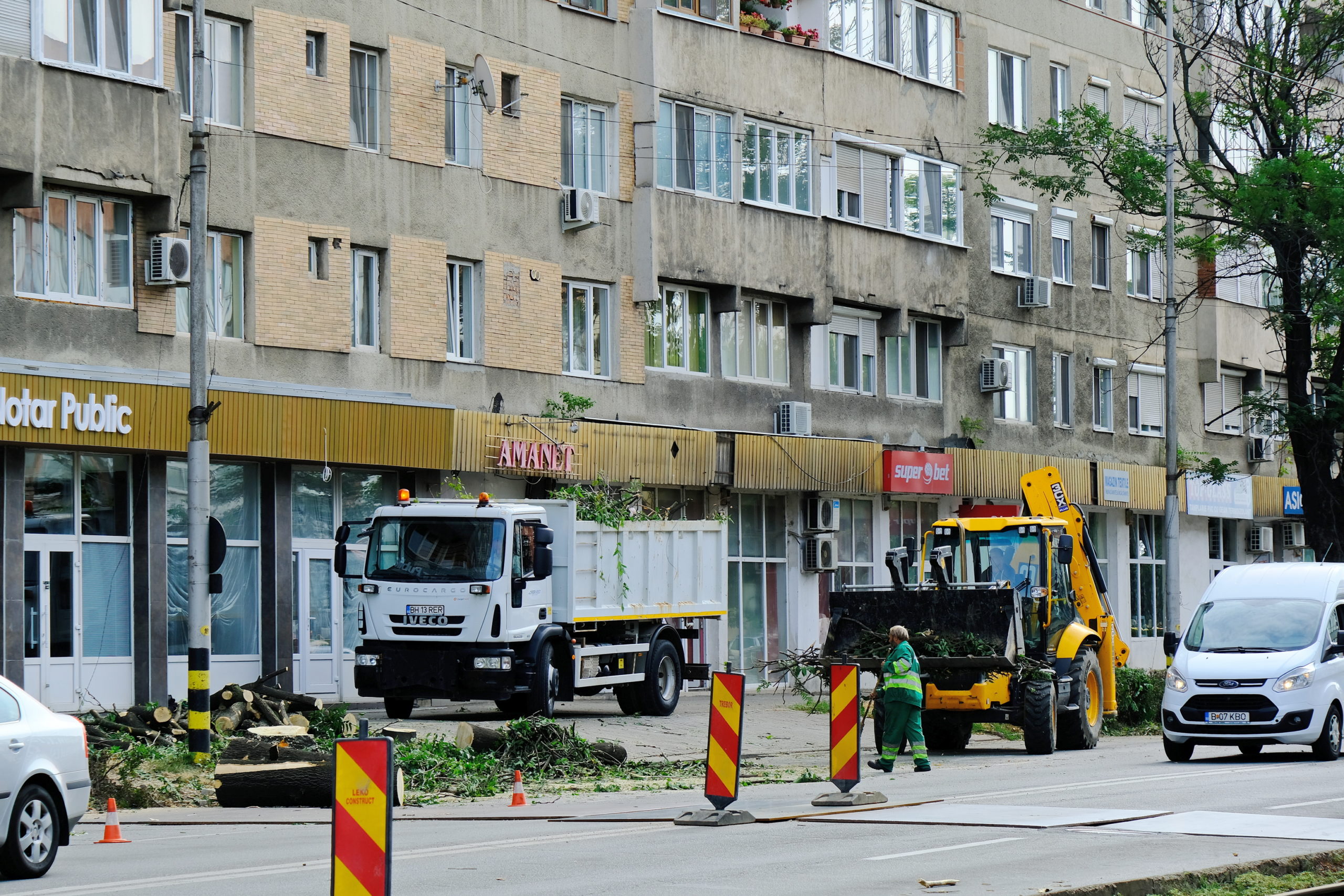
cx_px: 672
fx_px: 4480
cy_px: 448
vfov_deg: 11.4
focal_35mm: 120
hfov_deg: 17.1
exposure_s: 1/450
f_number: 5.6
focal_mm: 80
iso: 320
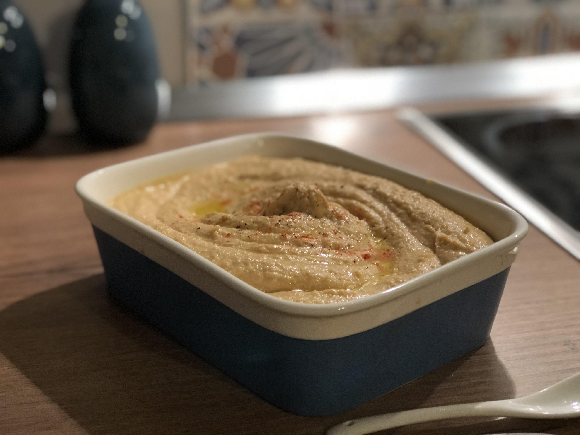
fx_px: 955
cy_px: 218
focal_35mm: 57
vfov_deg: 25.7
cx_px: 290
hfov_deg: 33.8
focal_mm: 6.6
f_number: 2.8
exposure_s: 1/50
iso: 250
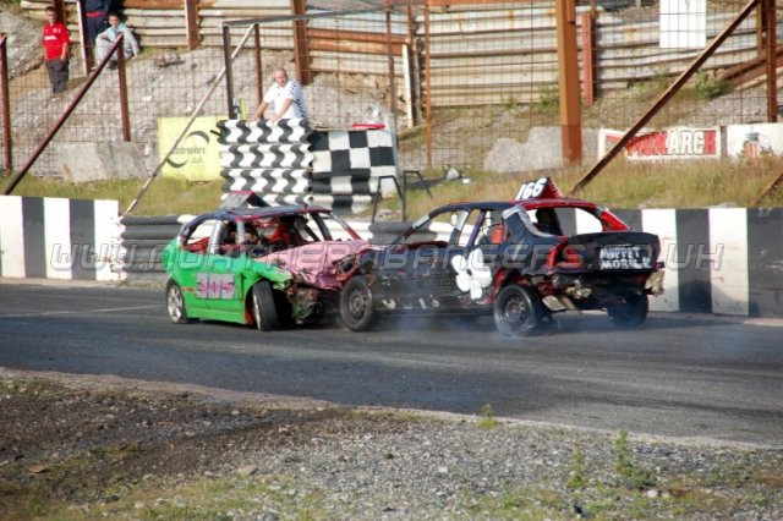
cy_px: 260
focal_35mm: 202
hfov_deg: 10.2
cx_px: 392
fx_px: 4402
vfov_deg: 6.8
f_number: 6
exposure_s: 1/640
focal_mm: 135
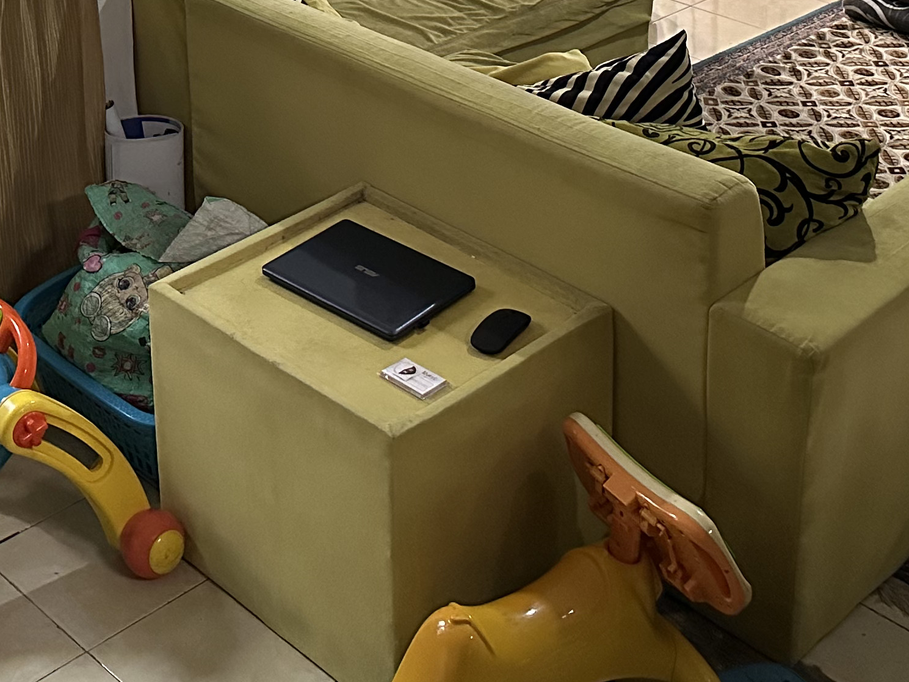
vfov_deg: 20.6
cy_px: -206
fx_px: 1707
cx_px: 396
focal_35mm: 65
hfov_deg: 29.8
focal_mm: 6.86
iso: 800
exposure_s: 1/60
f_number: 1.78
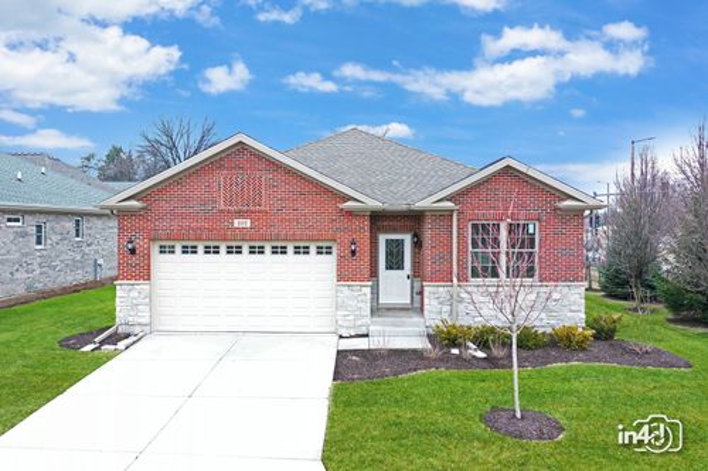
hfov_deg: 65.5
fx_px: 550
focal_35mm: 28
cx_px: 354
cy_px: 236
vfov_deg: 46.4
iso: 400
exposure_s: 1/100
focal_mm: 10.26
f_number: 4
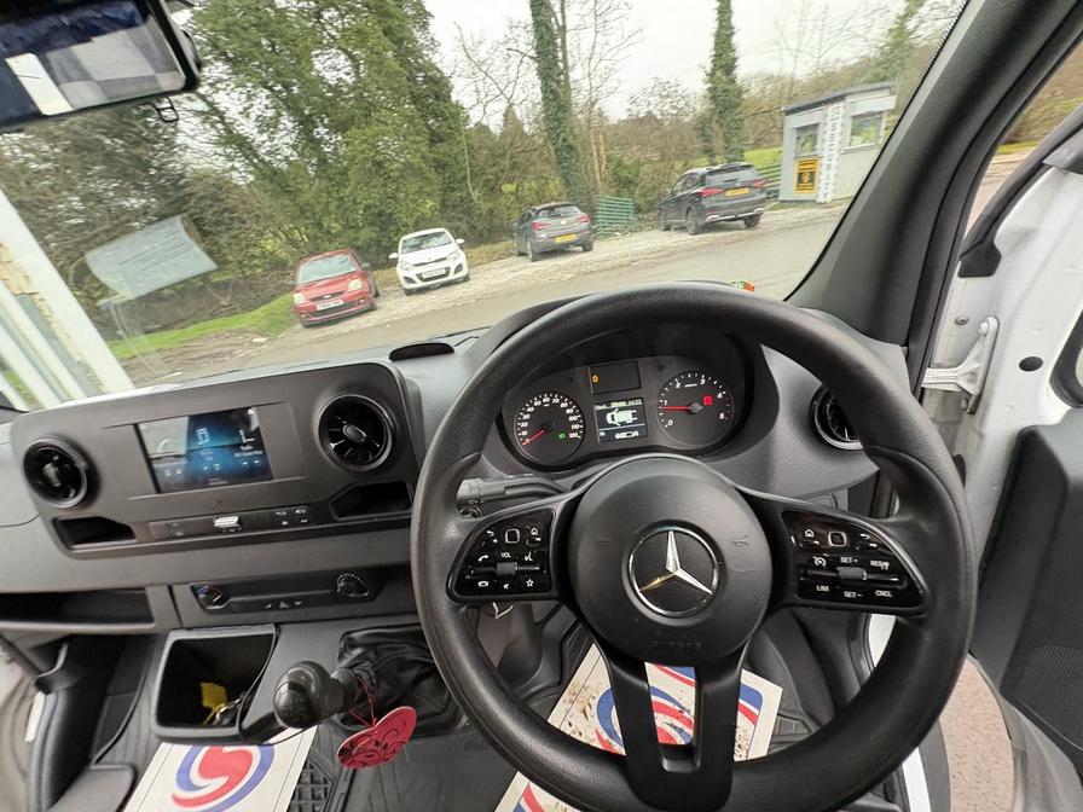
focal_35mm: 14
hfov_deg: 102.1
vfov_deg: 85.7
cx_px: 542
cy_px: 406
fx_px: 438
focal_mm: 2.22
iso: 400
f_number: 2.2
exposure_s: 1/60
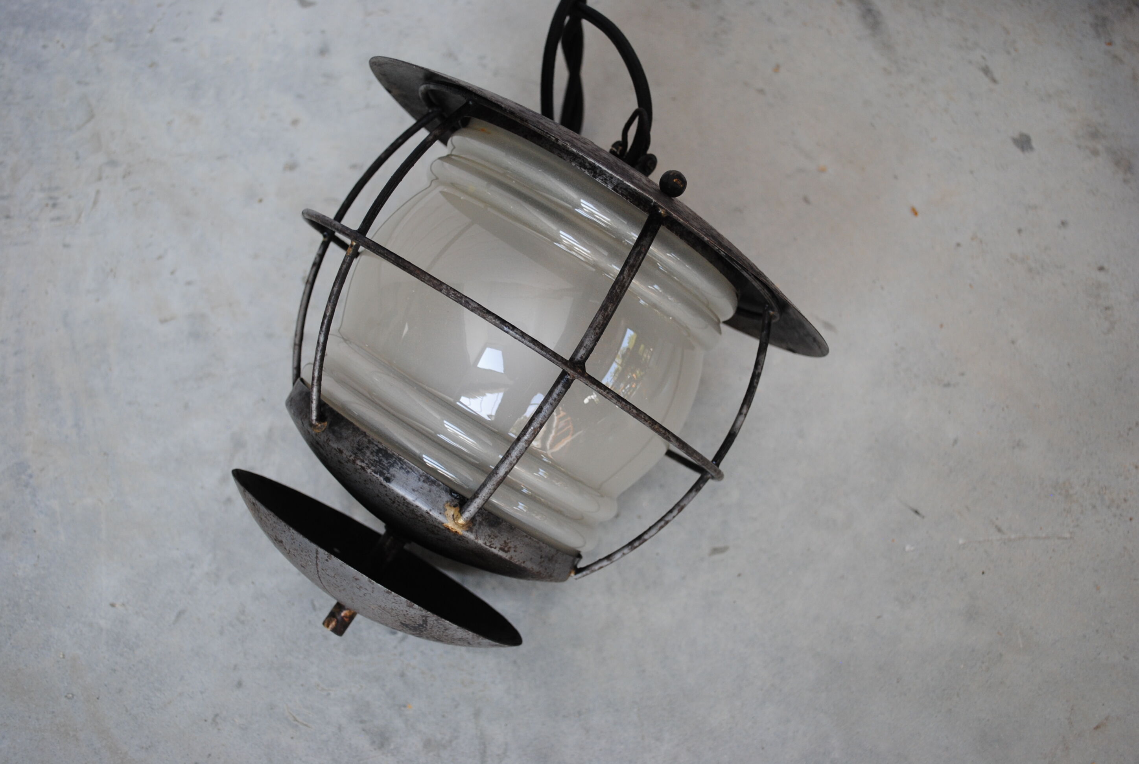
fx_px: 1427
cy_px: 382
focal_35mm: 45
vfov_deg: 30.0
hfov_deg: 43.5
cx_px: 570
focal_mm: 30
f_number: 4.5
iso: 200
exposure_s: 1/60
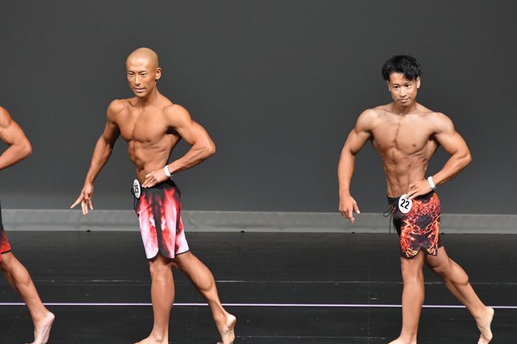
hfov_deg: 5.8
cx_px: 272
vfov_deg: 3.9
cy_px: 192
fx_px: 5065
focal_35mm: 353
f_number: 5.6
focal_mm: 210
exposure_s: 1/400
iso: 4000
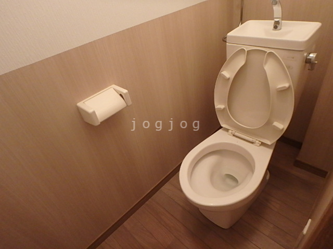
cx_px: 166
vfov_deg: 63.4
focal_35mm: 21
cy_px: 124
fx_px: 202
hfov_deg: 79.0
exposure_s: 1/30
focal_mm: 3.7
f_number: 3.5
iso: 800
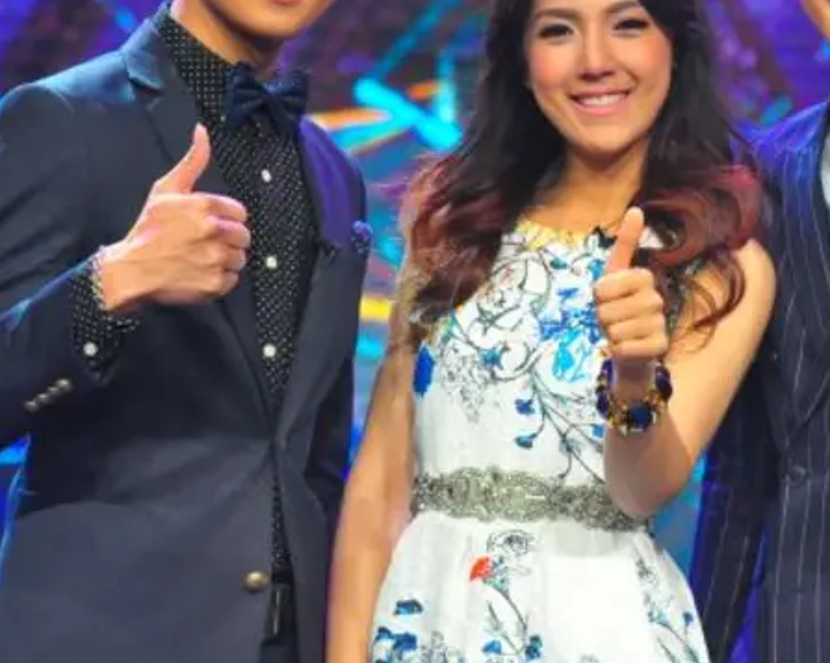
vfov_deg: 9.0
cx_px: 615
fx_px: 4222
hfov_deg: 11.2
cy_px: 198
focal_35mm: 172
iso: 2500
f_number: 3.5
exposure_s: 1/250
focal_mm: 70
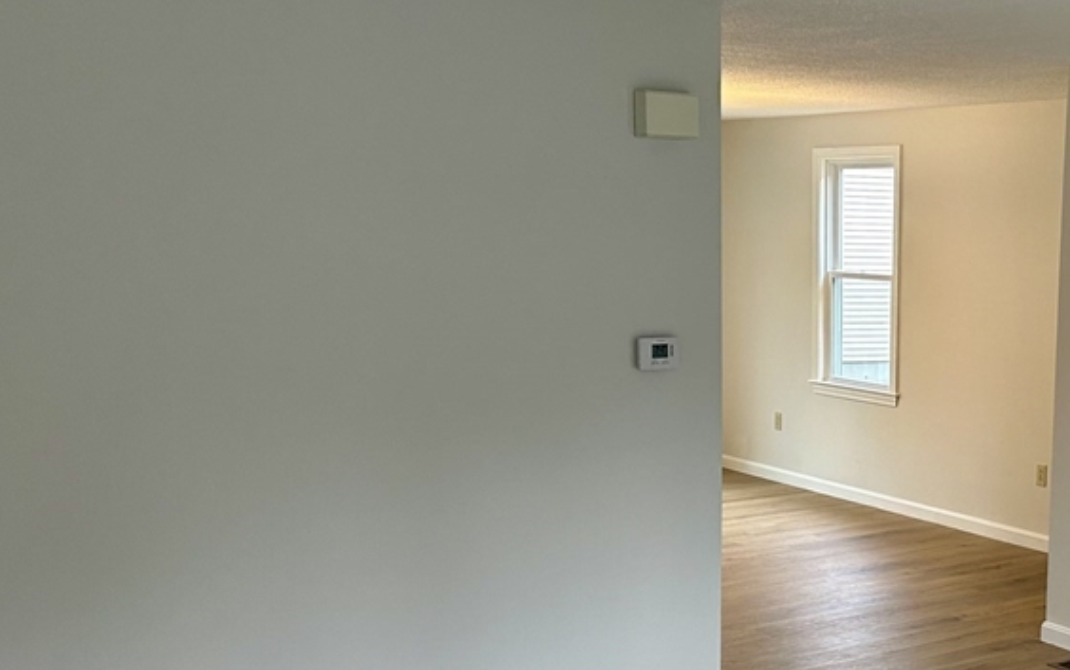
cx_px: 897
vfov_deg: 25.7
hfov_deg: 38.4
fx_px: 1459
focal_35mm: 50
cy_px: 440
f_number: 1.5
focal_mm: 5.7
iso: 125
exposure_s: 1/120
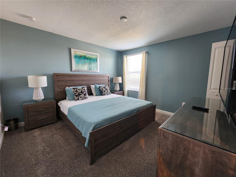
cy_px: 88
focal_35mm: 13
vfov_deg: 89.9
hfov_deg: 106.2
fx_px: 89
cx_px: 118
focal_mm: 2.2
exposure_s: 1/30
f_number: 2.2
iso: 320
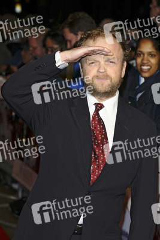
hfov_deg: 11.4
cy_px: 120
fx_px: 799
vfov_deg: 17.1
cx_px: 80
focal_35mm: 120
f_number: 5
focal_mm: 80
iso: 200
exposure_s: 1/200
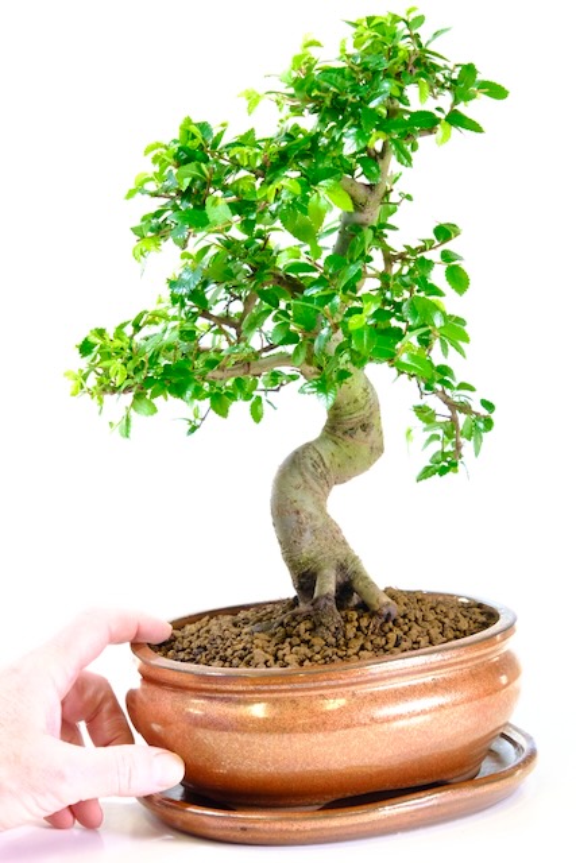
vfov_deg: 18.4
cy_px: 432
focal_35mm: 111
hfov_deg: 12.3
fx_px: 2662
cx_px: 288
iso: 2500
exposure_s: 1/30
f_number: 8
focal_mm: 74.2
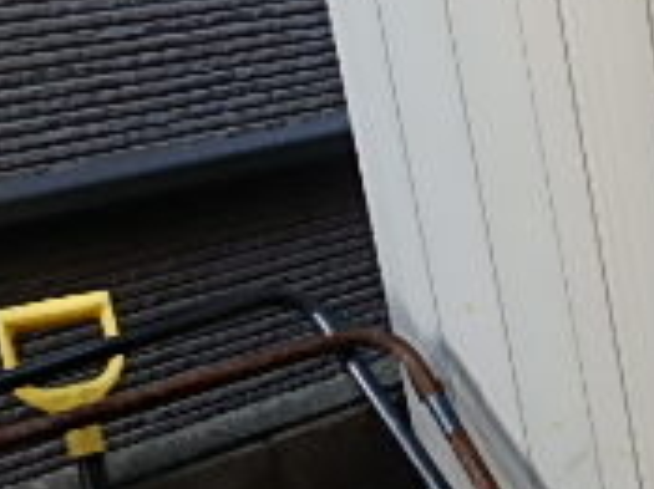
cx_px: 1065
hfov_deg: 20.4
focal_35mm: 77
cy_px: 213
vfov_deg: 19.1
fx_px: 1454
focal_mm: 3.7
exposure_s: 1/60
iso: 160
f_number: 3.5
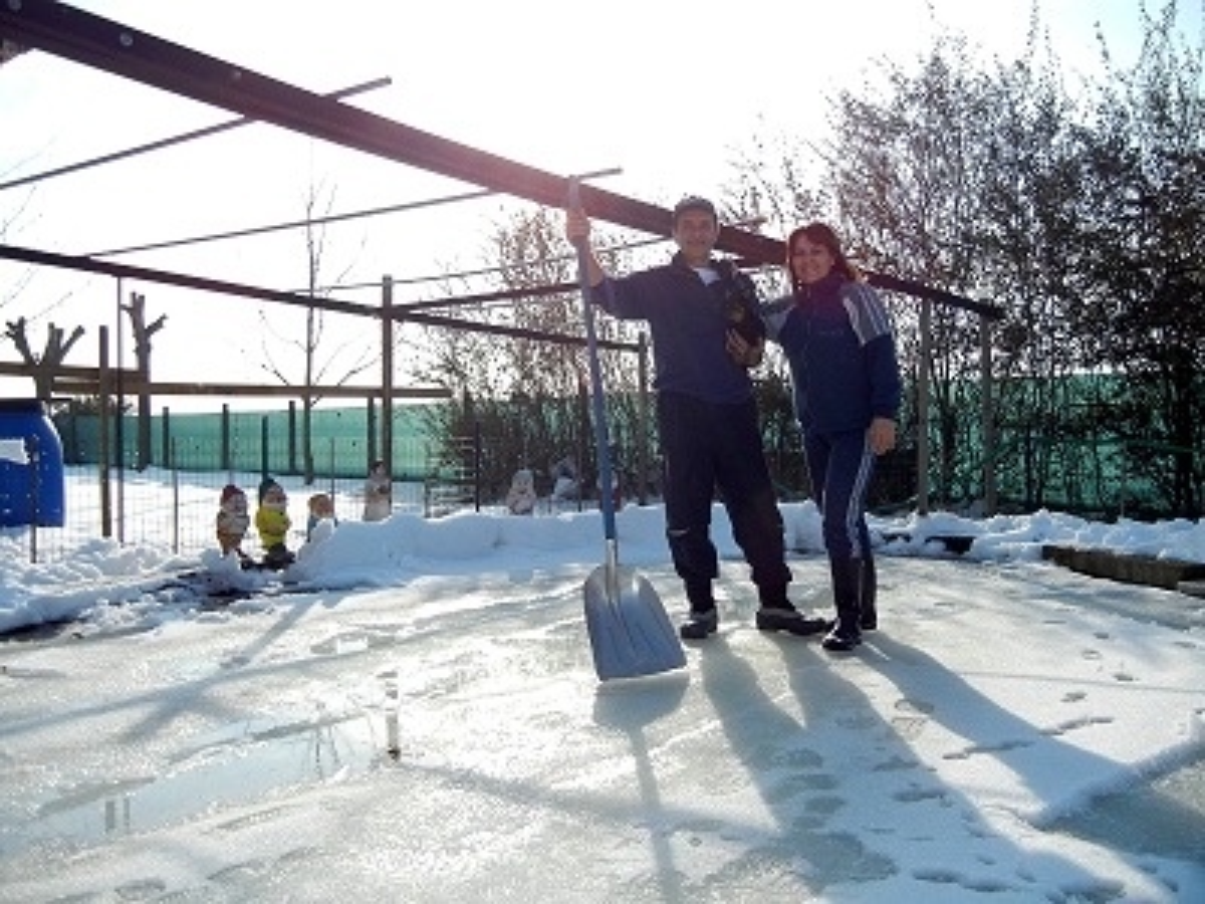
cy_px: 452
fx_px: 1044
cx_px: 602
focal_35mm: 30
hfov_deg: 60.0
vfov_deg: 46.8
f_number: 7
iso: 230
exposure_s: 1/730
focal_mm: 5.4
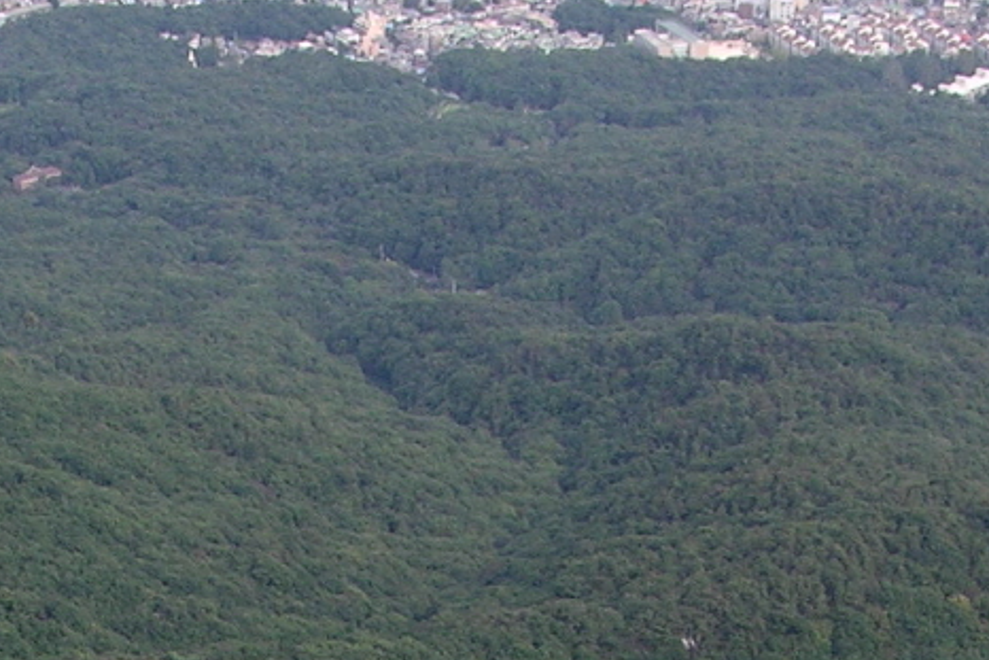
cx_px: 301
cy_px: 1261
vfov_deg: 8.7
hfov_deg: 13.7
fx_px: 4122
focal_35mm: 150
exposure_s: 1/98
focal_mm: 8.9
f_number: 6.3
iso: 50
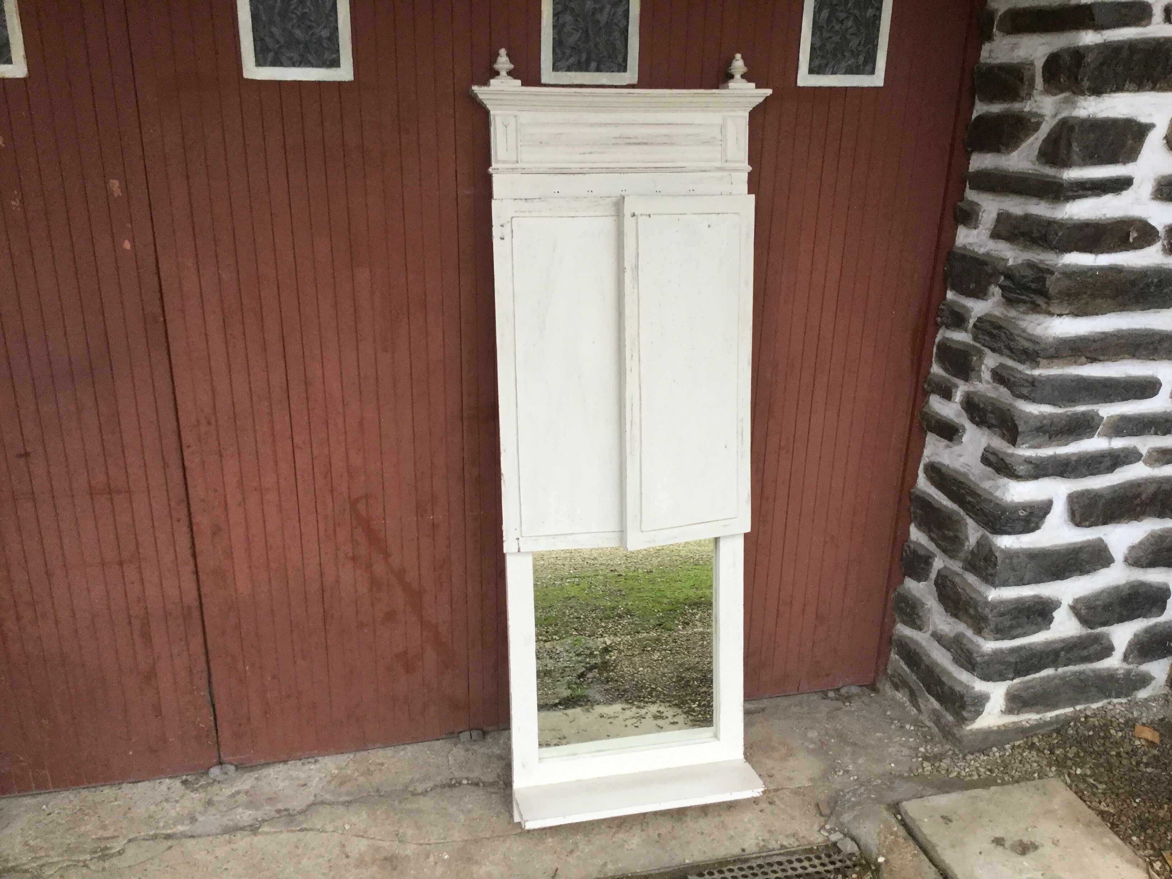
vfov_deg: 45.4
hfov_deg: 58.4
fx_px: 1050
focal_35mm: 31
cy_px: 440
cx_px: 586
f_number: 2.4
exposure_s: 1/33
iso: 40
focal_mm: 3.3
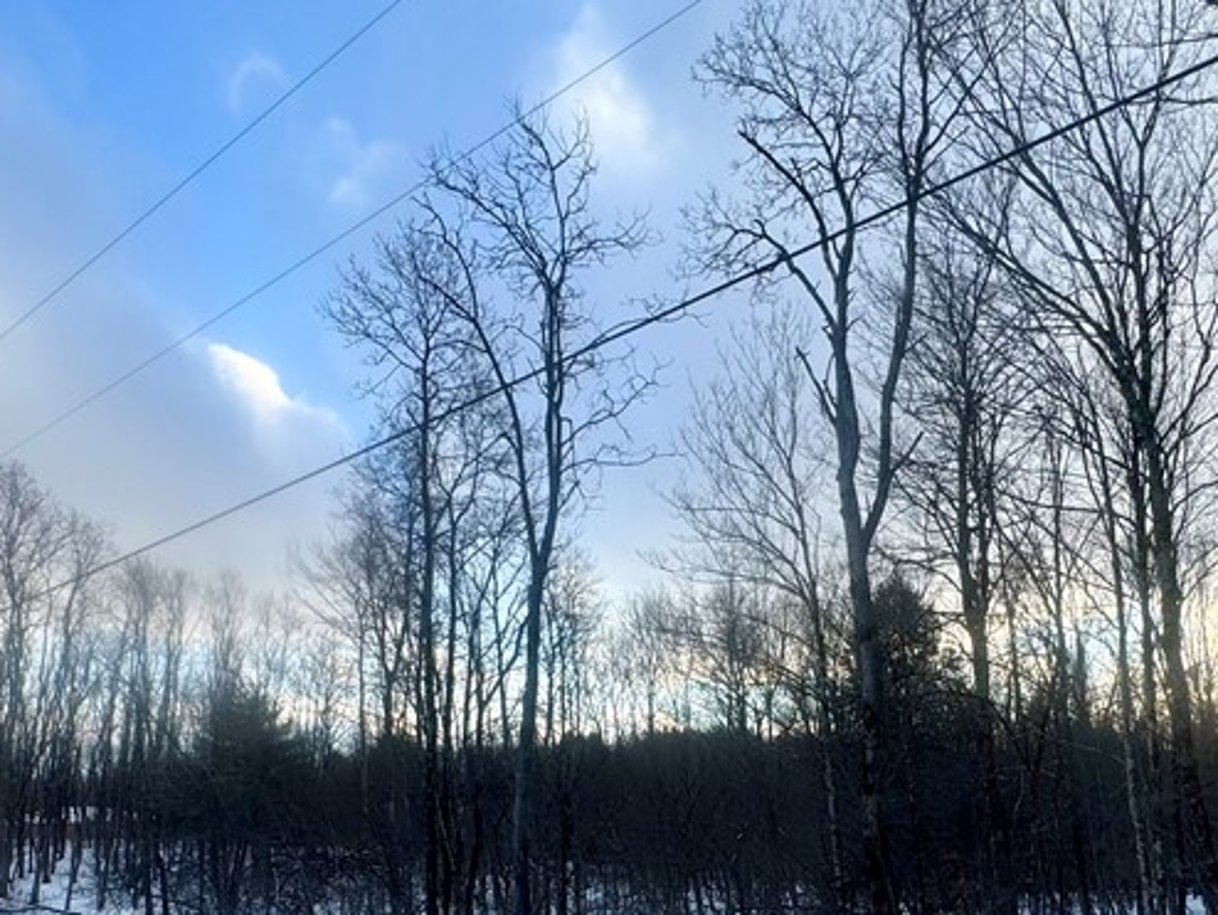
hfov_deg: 61.2
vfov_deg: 44.9
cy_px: 782
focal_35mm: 29
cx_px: 717
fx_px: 1021
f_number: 2.2
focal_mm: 2.22
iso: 40
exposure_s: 1/373
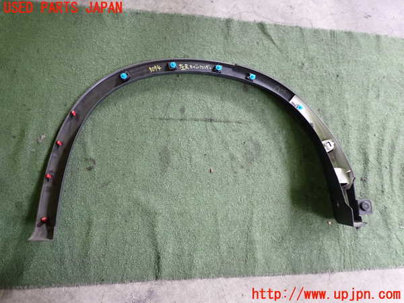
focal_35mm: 30
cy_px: 152
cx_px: 202
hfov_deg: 60.0
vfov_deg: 46.8
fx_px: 350
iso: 250
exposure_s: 1/40
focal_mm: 5.4
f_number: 2.3
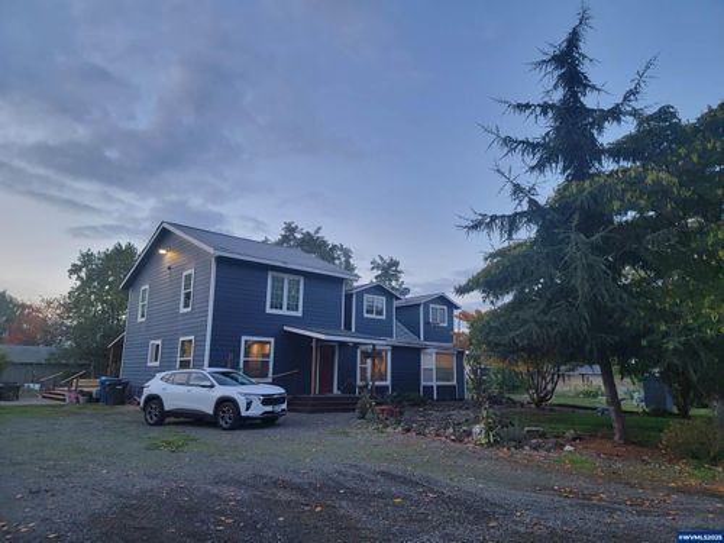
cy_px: 272
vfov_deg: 56.8
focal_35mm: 24
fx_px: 502
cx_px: 362
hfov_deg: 71.6
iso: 125
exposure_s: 1/120
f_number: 1.8
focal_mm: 6.7
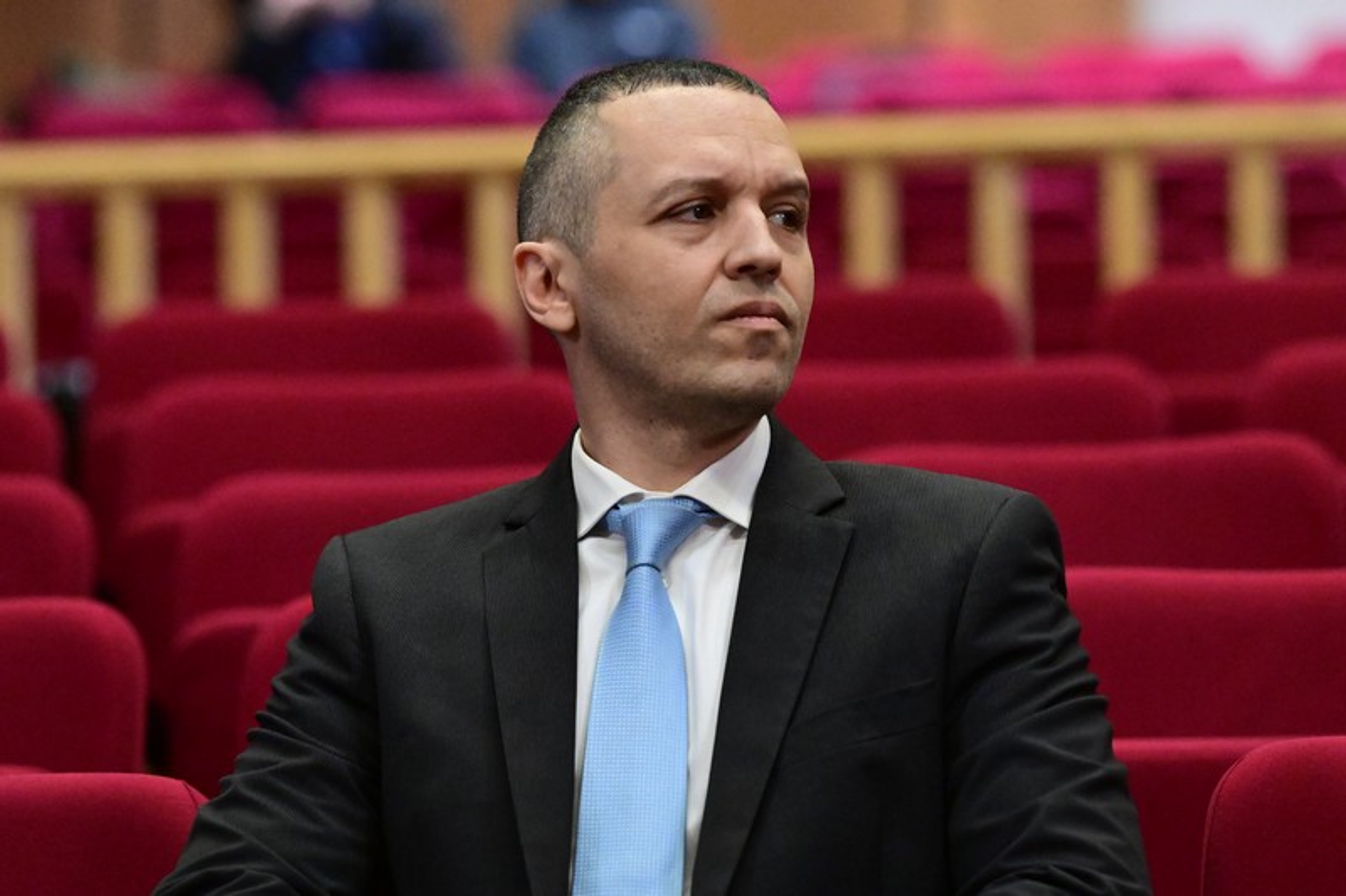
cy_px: 448
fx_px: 8672
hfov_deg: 8.9
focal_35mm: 232
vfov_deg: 5.9
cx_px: 673
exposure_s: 1/200
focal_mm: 155
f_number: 3.5
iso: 8000
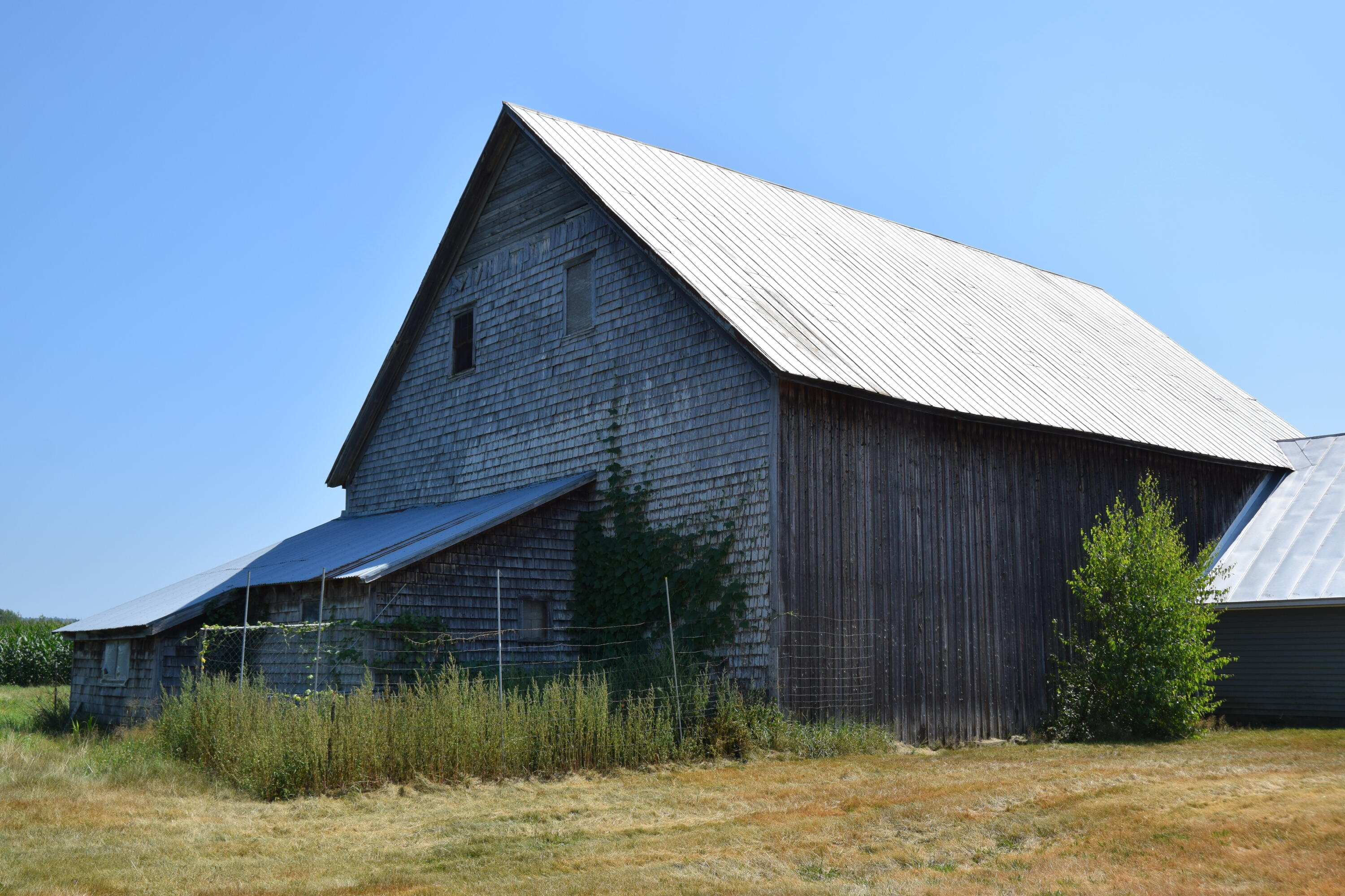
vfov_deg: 36.9
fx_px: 1345
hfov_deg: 53.1
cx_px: 672
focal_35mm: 36
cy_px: 448
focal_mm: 24
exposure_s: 1/400
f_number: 10
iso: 200
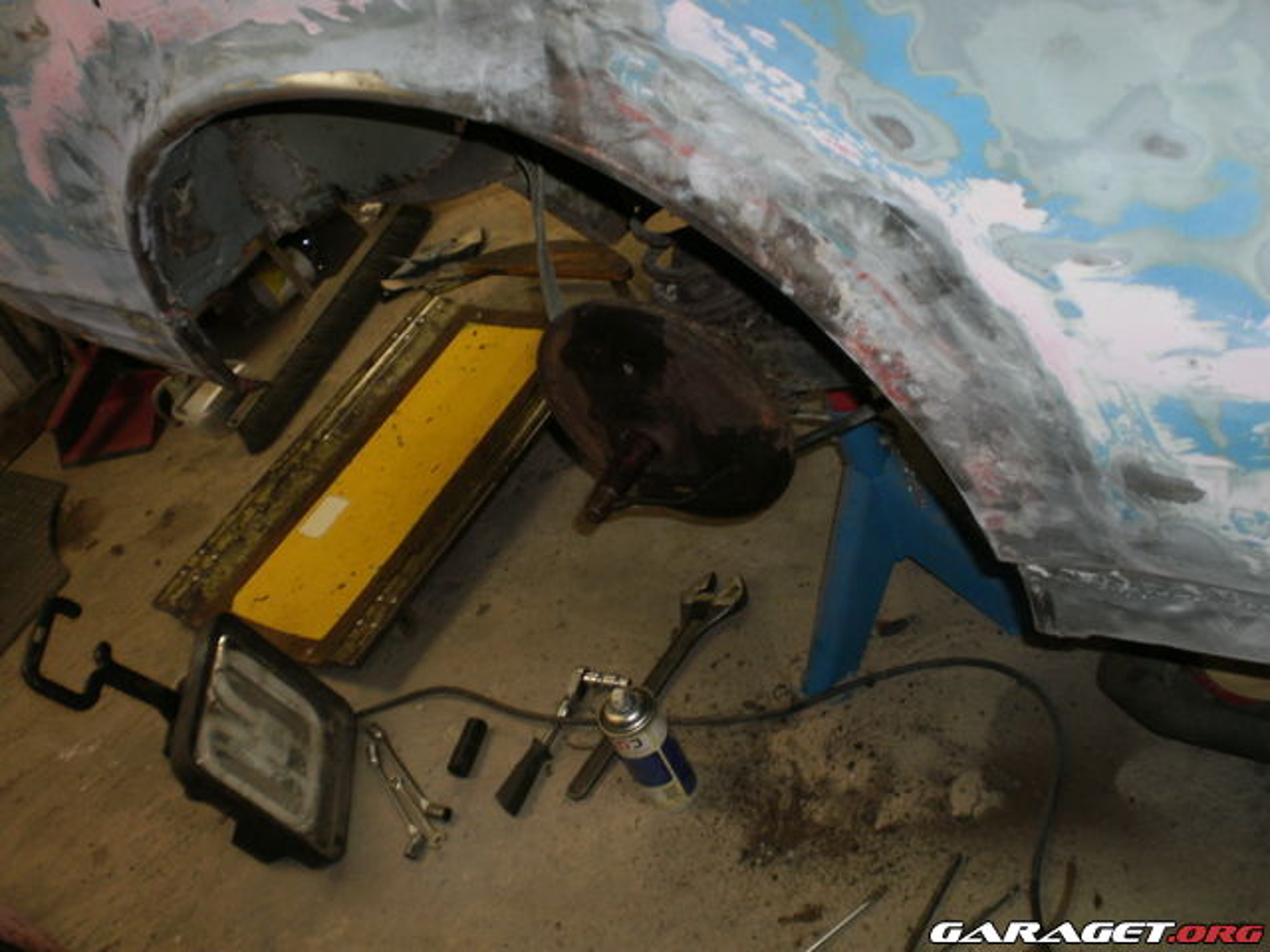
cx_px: 635
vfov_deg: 39.7
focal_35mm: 36
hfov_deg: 51.4
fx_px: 1321
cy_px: 476
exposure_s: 1/30
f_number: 3.1
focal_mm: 6.3
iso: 125
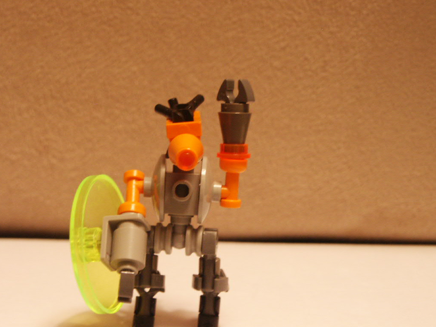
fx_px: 1234
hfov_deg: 20.0
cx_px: 193
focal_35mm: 98
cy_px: 201
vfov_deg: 15.1
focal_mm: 15.53
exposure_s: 1/10
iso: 200
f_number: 3.6
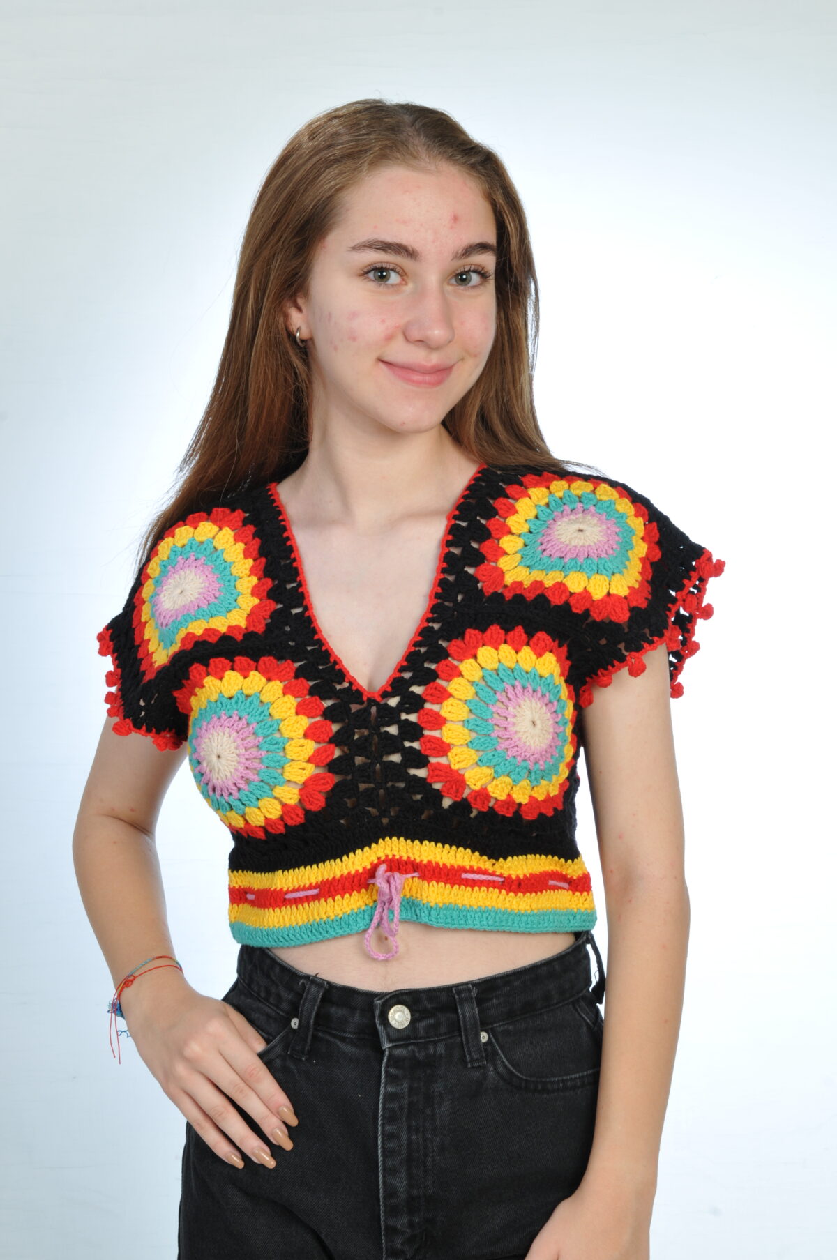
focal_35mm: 99
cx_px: 418
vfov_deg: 20.6
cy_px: 630
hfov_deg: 13.8
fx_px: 3462
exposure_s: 1/40
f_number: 14
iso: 200
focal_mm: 66
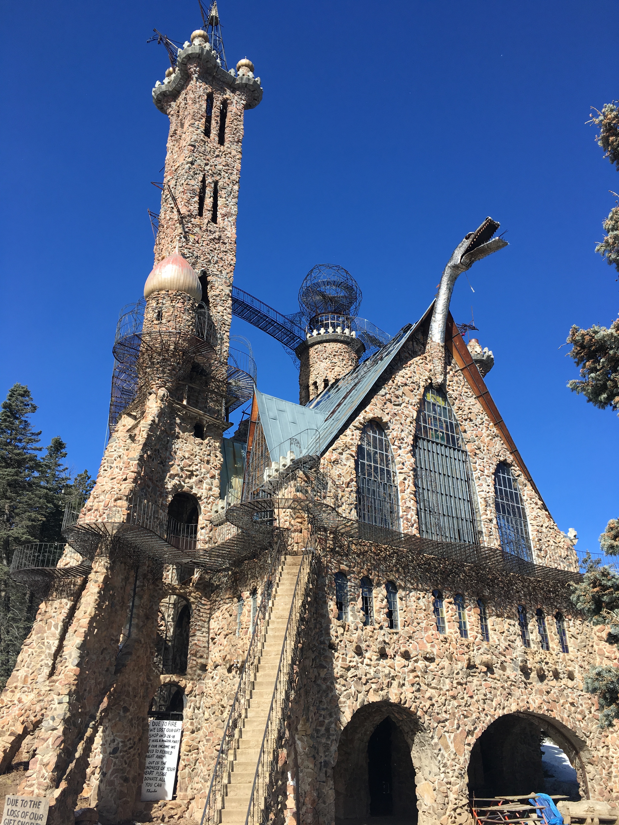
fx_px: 691
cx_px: 310
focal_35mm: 29
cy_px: 412
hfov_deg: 48.2
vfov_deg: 61.7
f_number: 2.2
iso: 25
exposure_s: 1/1054
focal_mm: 4.15
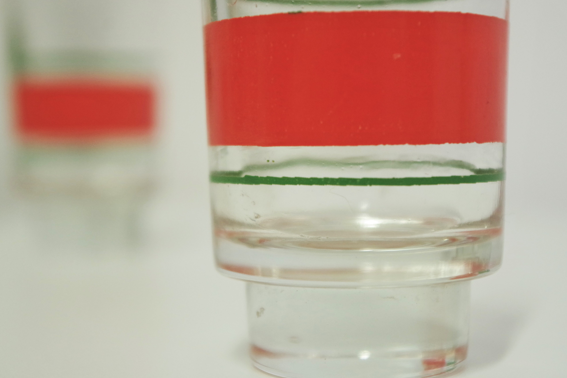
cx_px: 310
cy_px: 188
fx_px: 1102
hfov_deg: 28.8
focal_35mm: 70
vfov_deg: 19.5
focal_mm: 40
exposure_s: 1/80
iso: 1600
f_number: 4.5
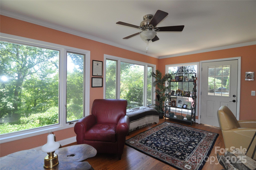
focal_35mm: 16
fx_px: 117
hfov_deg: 95.1
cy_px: 85
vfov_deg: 71.9
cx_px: 128
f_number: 5.6
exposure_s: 1/200
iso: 800
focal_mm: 11
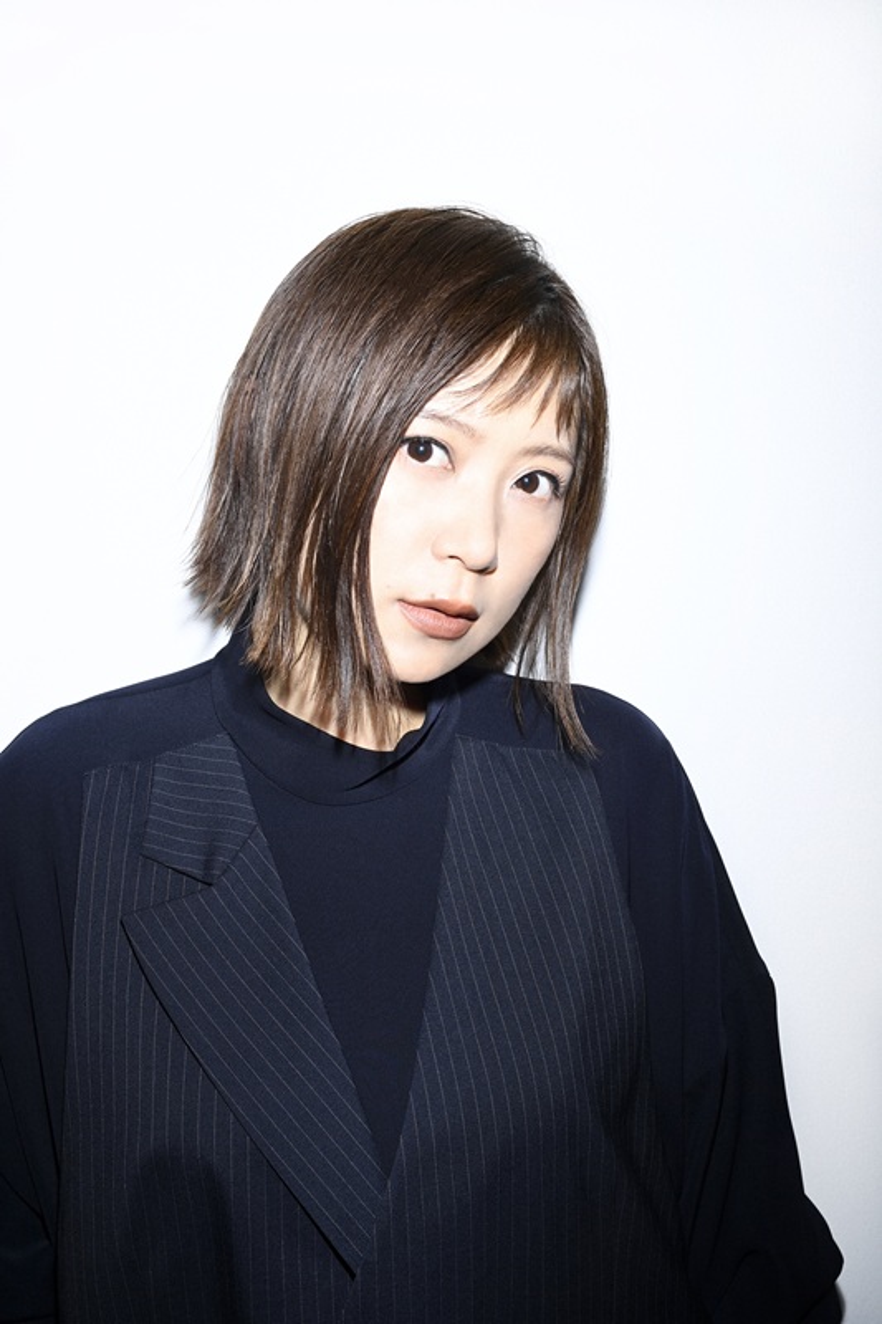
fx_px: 1287
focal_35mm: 35
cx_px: 441
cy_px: 662
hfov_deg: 37.8
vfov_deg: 54.4
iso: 400
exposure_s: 1/125
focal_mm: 35
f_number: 8
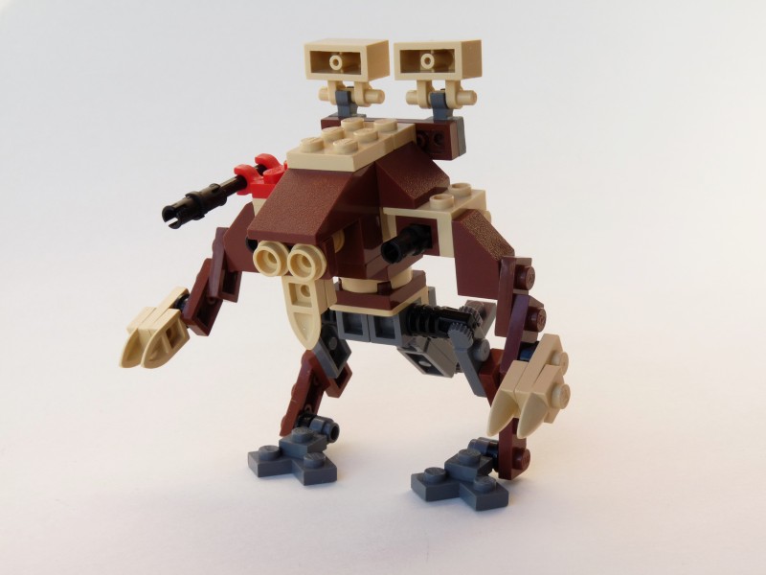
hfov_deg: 31.7
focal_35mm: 61
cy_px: 288
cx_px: 383
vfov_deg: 24.0
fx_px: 1350
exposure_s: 1/30
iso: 100
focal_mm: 10.8
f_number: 7.1
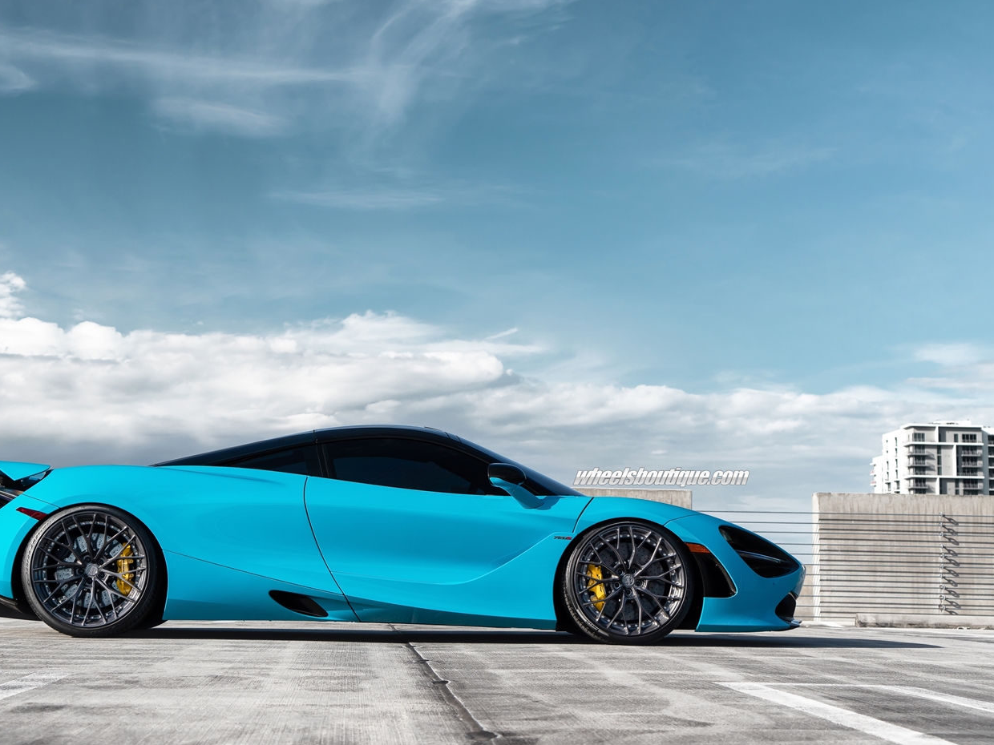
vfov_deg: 22.9
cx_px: 362
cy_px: 356
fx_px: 1838
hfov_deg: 30.1
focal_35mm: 64
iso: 200
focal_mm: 43
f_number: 5
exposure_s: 1/500
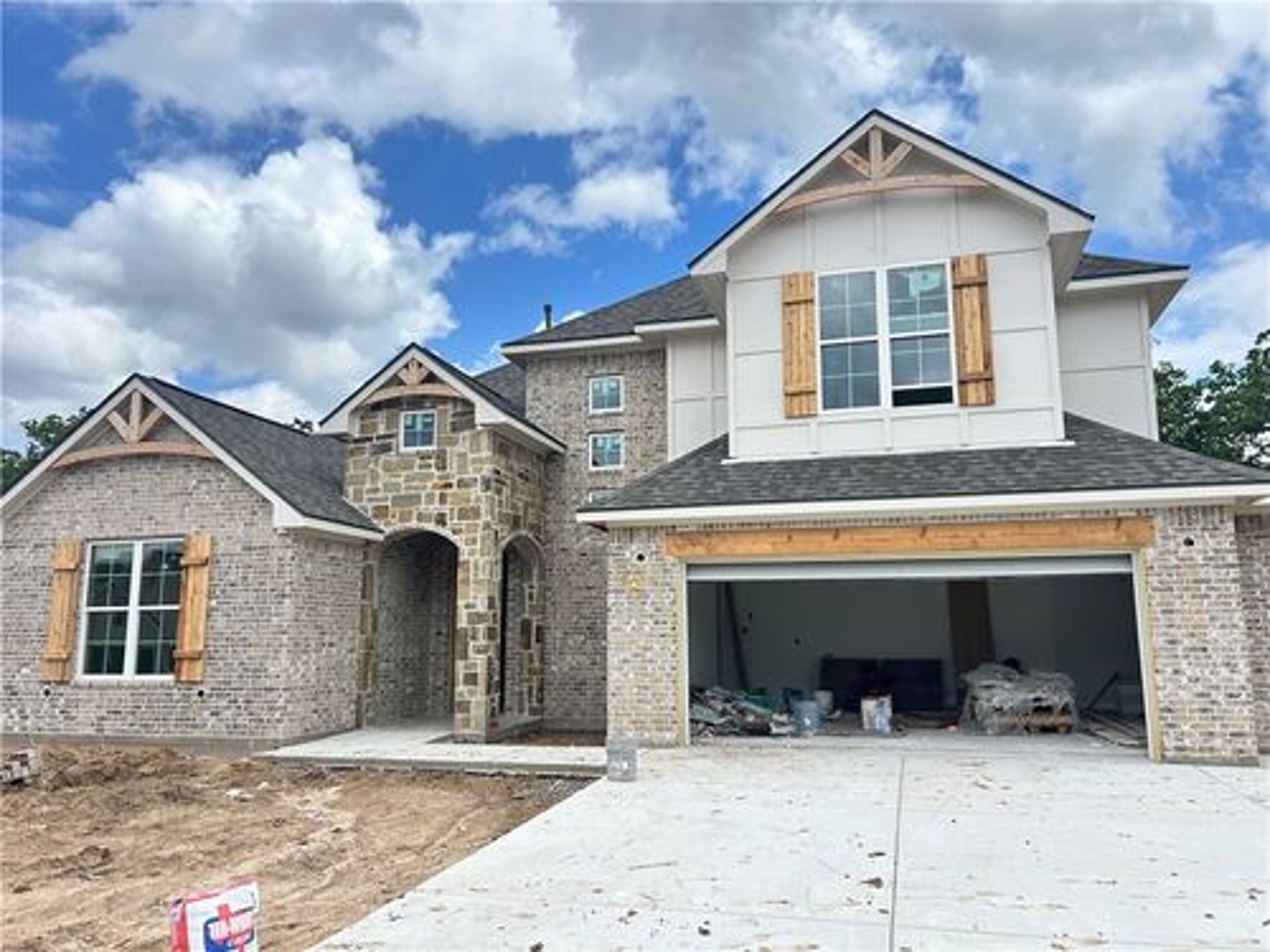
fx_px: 954
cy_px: 476
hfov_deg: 67.3
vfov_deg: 53.1
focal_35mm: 26
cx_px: 635
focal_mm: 5.7
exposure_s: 1/2513
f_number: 1.5
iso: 50
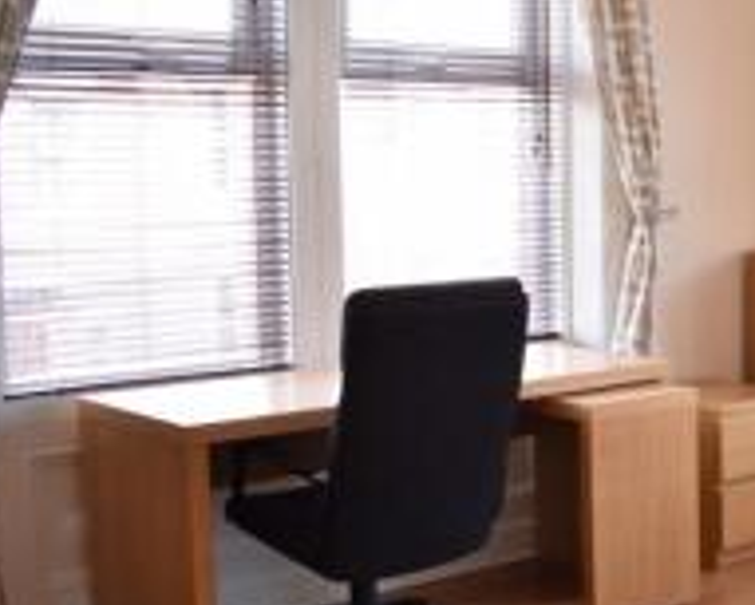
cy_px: 302
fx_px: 1408
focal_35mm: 63
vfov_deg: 24.2
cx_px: 913
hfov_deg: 26.6
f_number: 4
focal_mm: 18
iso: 400
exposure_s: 1/60
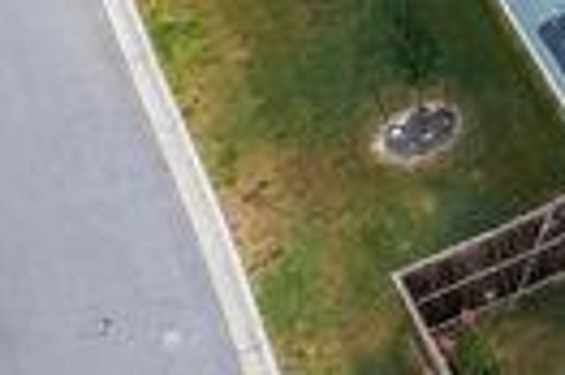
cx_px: 1307
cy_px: -13
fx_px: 2696
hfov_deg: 10.5
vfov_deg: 7.9
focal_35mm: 172
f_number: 2.8
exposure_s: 1/30
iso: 110
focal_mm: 8.38
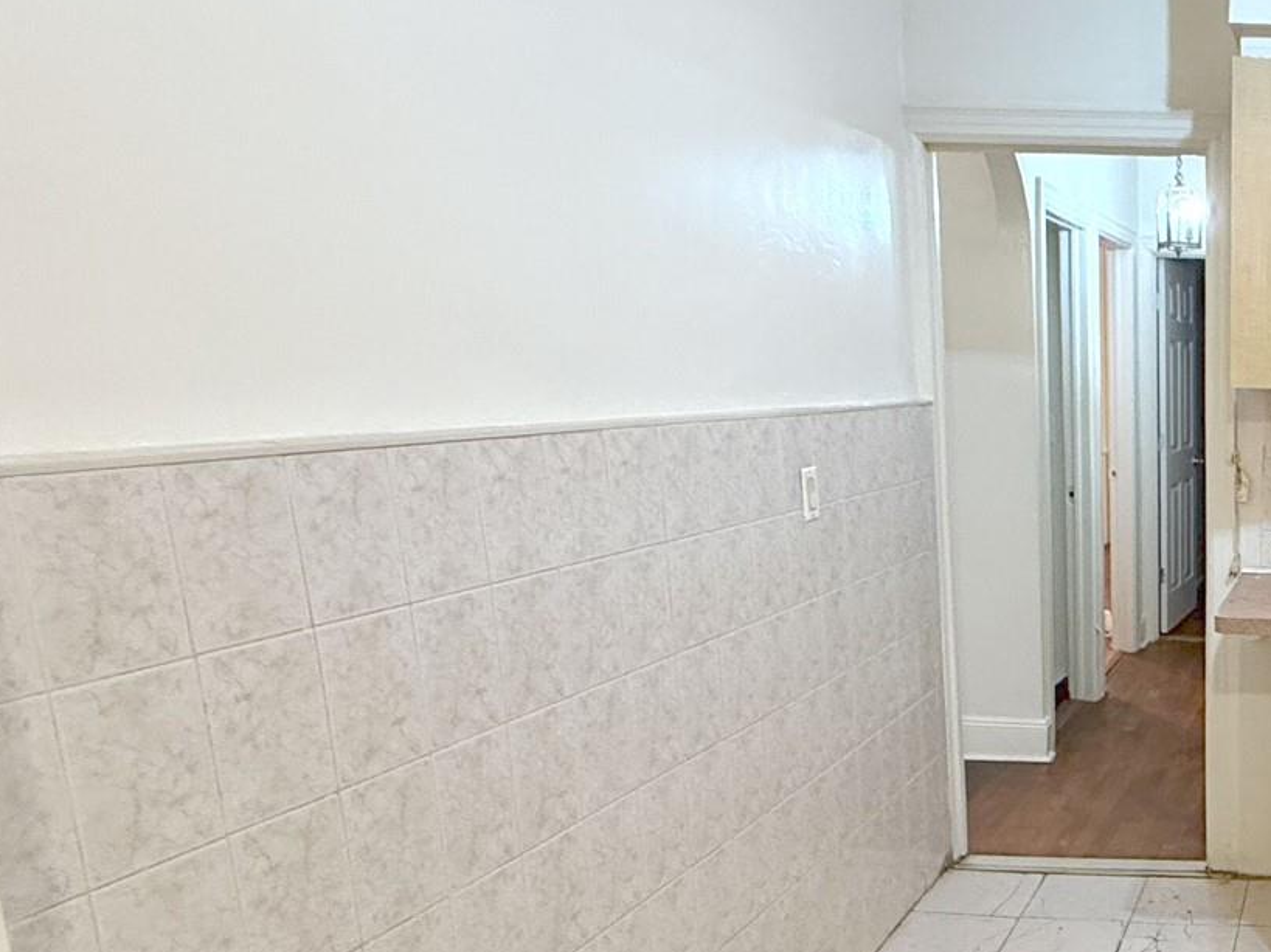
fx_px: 1285
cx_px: 1330
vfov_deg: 40.1
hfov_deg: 43.4
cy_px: 653
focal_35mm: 35
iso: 400
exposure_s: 1/60
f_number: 2.2
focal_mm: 2.22
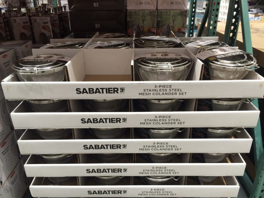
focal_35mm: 29
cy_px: 99
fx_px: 221
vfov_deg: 48.2
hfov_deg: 61.7
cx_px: 132
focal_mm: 4.15
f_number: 2.2
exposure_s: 1/33
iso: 100
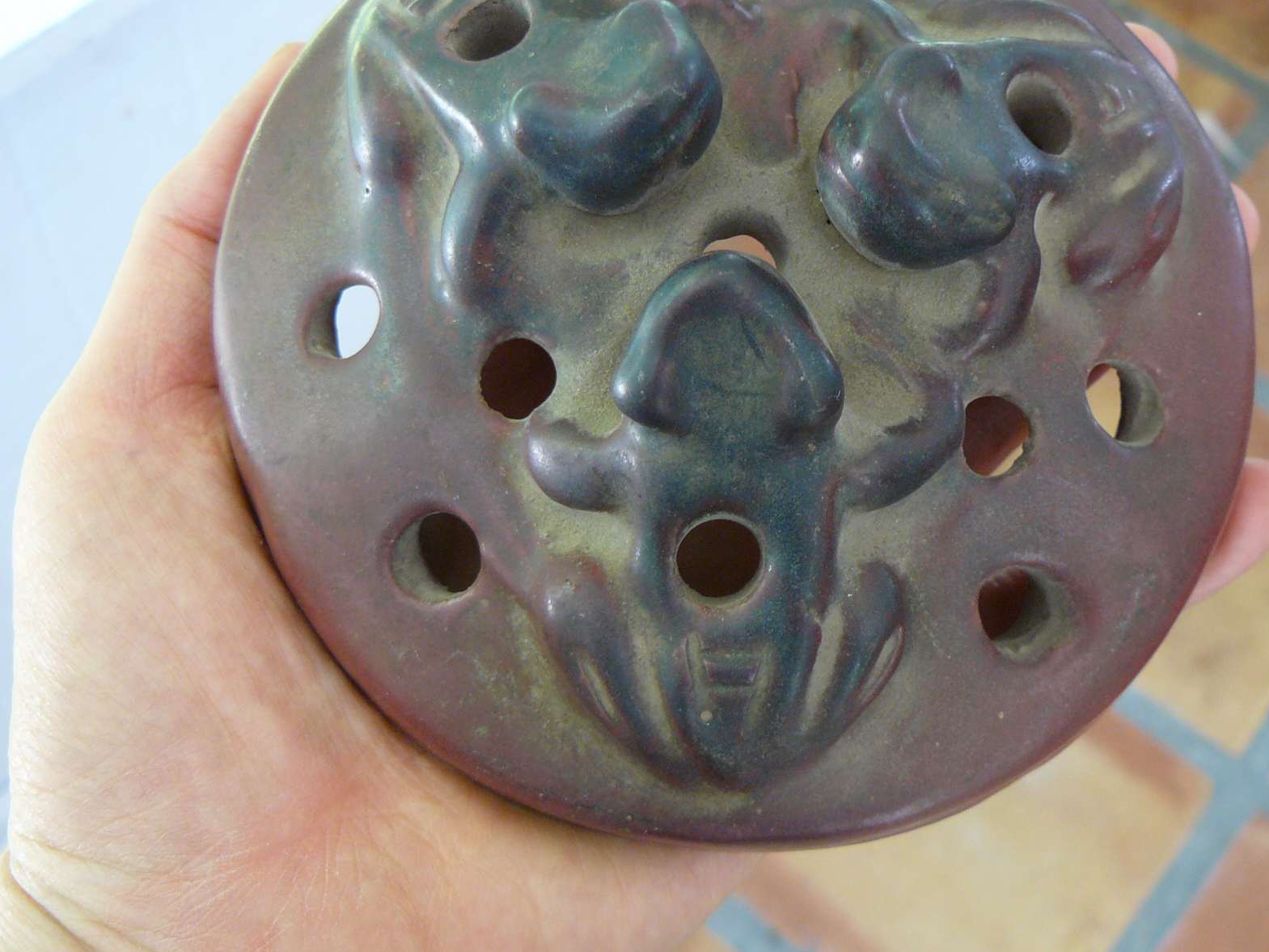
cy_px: 374
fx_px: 1723
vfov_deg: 30.8
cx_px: 783
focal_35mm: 47
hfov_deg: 40.2
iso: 160
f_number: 2.8
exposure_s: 1/30
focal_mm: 6
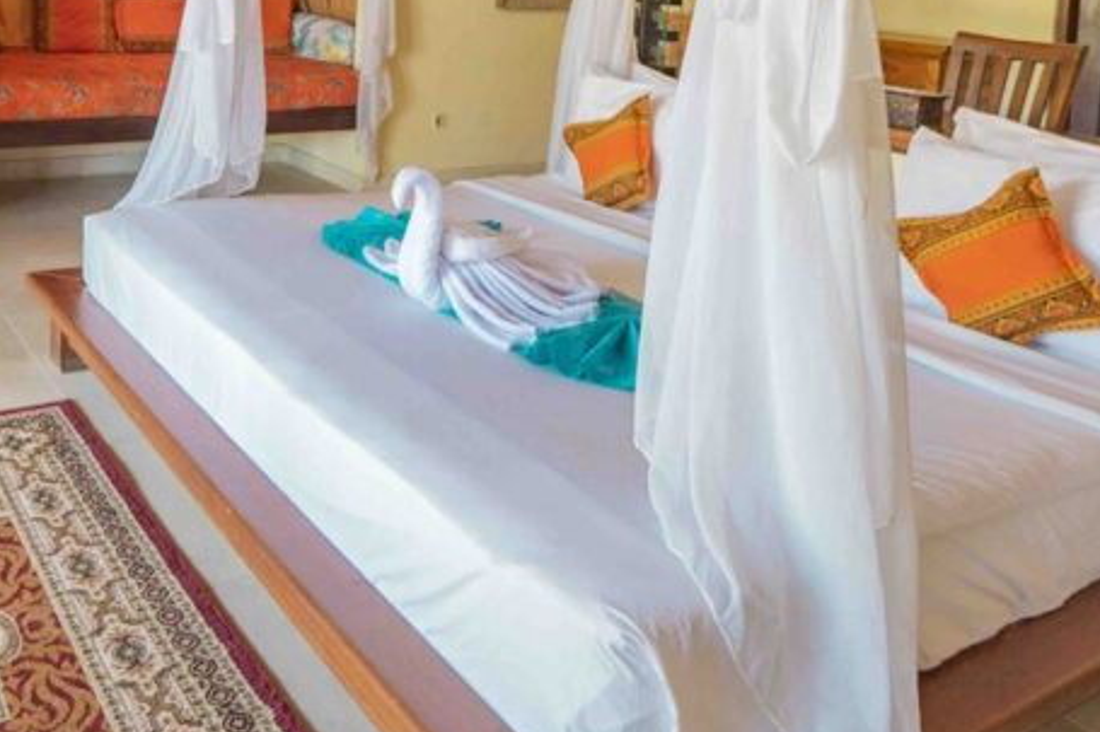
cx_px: 317
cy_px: 1
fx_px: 1008
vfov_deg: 36.0
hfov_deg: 55.3
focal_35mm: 33
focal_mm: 10
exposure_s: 1/40
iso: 400
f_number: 4
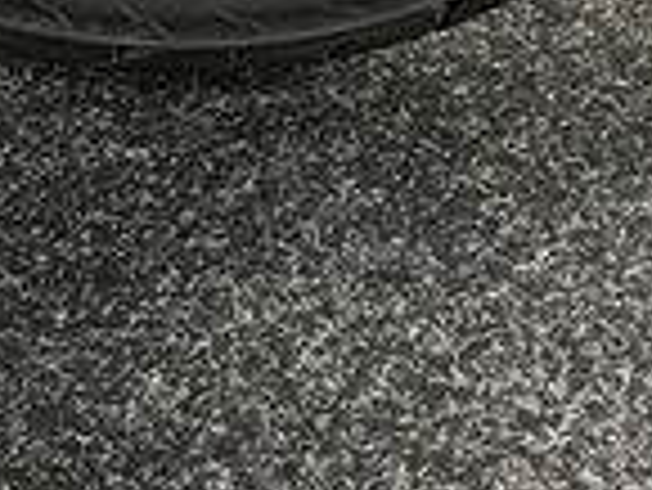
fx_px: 2168
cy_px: -584
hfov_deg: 17.1
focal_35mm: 115
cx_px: 216
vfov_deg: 11.3
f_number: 1.6
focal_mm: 5.1
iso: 500
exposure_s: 1/33
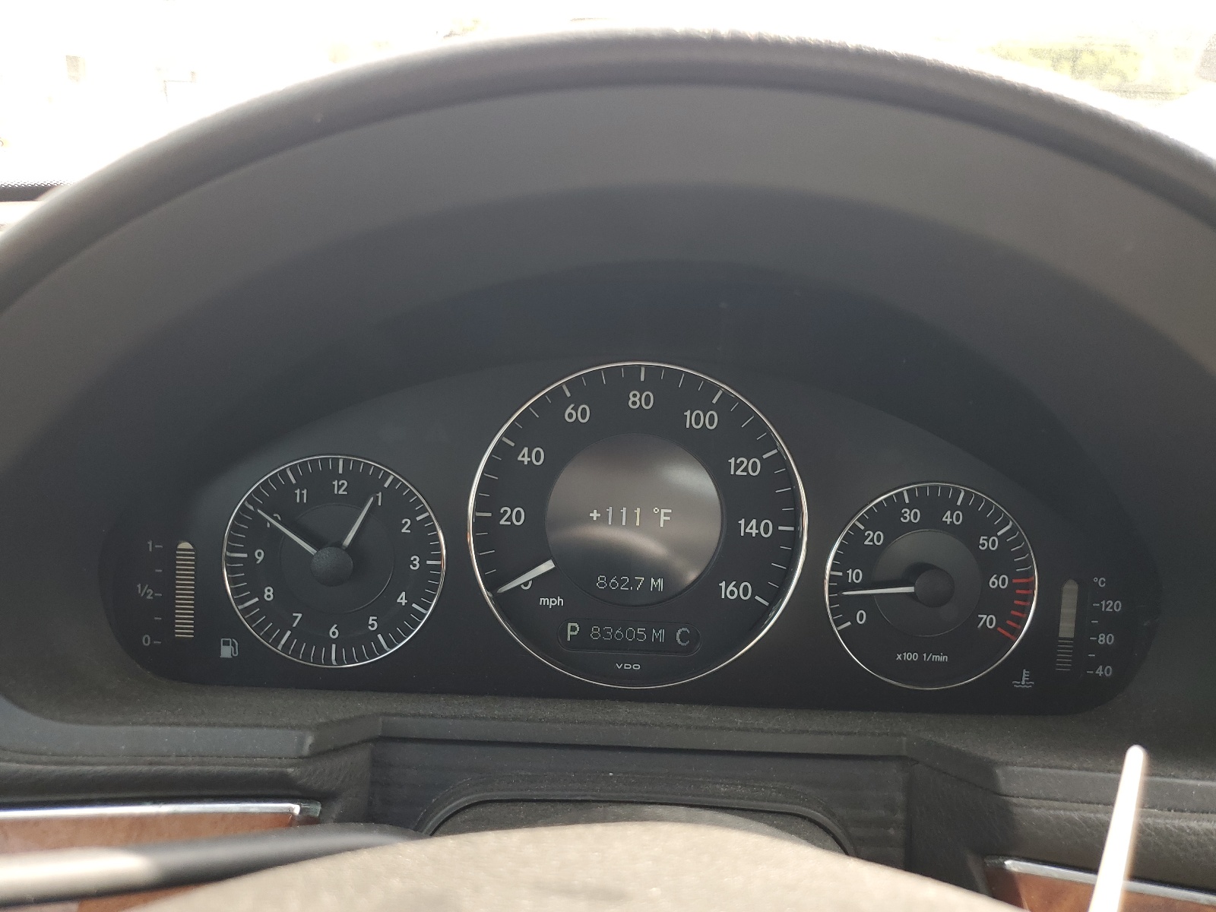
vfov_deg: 53.1
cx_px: 608
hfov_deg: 67.3
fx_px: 913
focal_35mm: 26
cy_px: 456
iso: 50
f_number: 1.5
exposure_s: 1/192
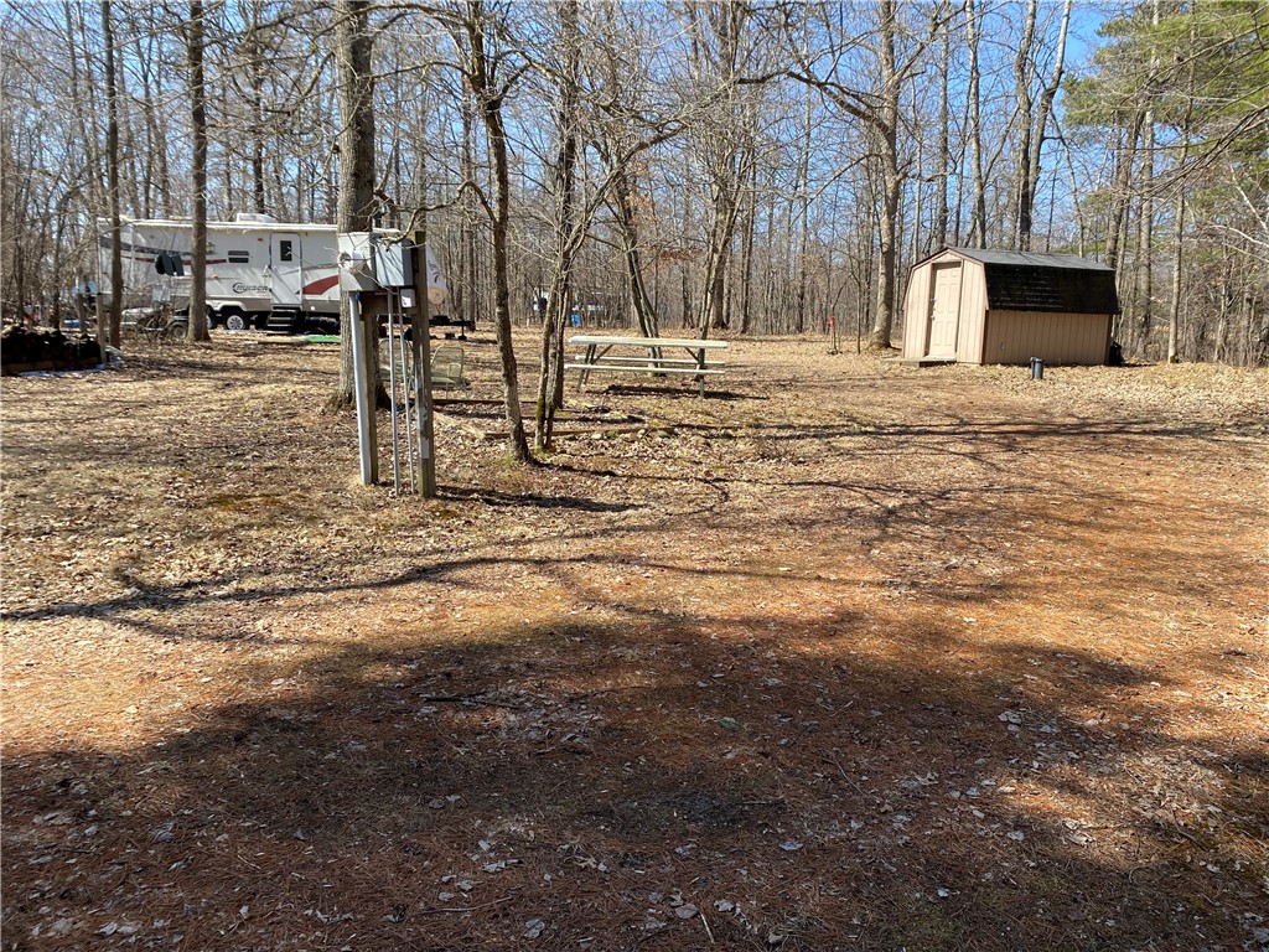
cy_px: 476
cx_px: 634
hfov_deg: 67.3
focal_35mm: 26
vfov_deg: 53.1
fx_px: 953
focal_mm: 4.25
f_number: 1.8
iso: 32
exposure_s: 1/905
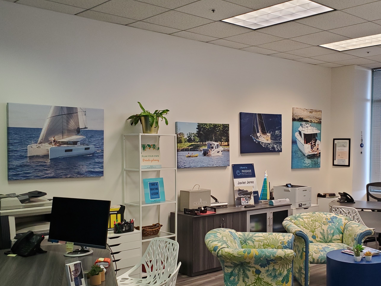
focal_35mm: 41
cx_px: 252
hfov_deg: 45.1
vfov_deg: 35.0
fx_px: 451
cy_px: 175
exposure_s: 1/59
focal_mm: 4.3
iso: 200
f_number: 2.4
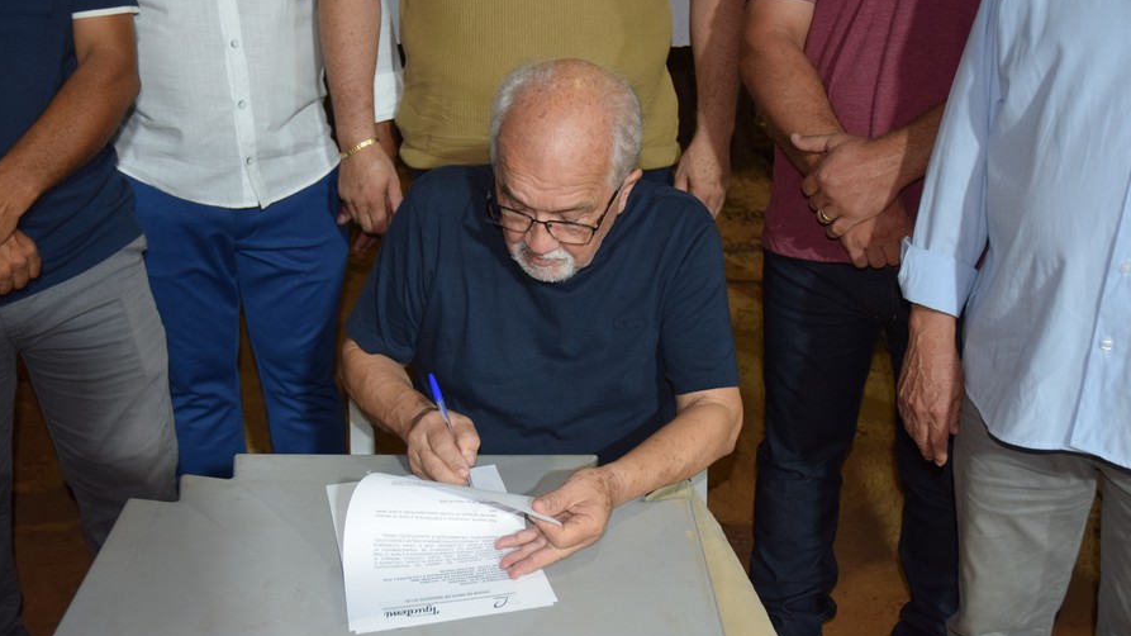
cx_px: 565
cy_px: 353
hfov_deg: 51.0
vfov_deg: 30.0
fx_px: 1185
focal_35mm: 40
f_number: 3.8
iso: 900
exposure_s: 1/60
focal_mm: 25
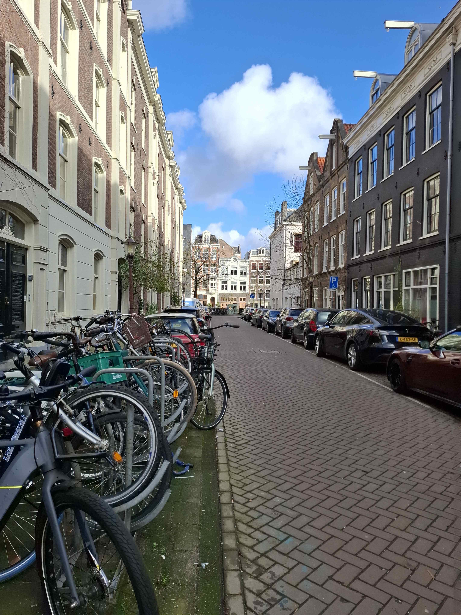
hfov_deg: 58.9
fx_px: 408
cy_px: 308
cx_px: 230
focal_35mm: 23
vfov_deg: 73.9
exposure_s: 1/1276
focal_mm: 5.54
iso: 50
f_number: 1.8
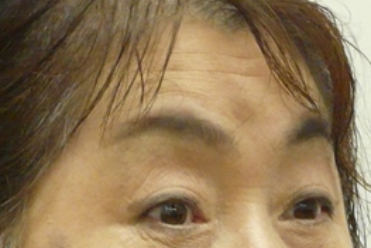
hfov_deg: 3.7
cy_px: 427
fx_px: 5757
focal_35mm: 558
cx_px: 154
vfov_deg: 2.5
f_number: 3.6
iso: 400
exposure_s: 1/80
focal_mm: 22.6
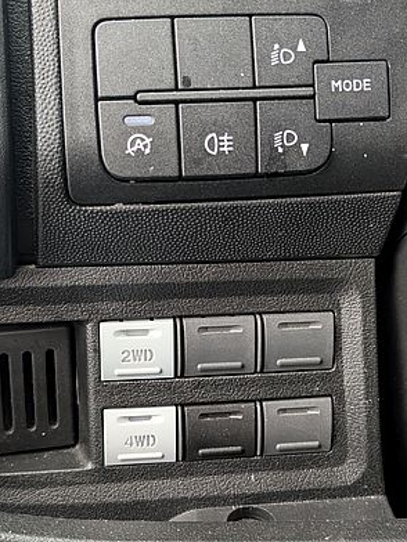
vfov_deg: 38.2
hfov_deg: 29.1
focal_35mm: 50
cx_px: 205
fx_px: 784
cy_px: 274
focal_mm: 6.9
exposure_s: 1/43
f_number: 1.68
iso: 509
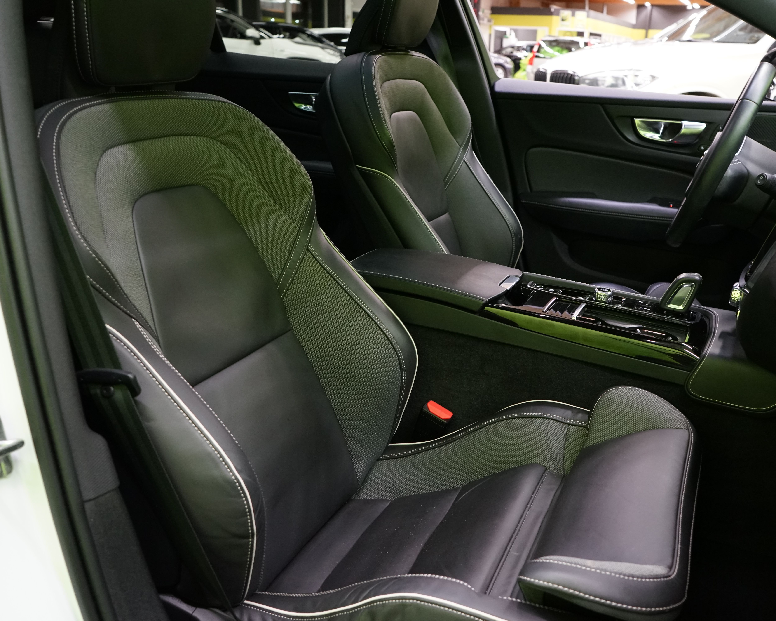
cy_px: 311
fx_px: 804
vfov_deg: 42.2
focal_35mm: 35
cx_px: 449
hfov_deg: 51.3
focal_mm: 31
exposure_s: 1/20
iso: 2500
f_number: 5.6
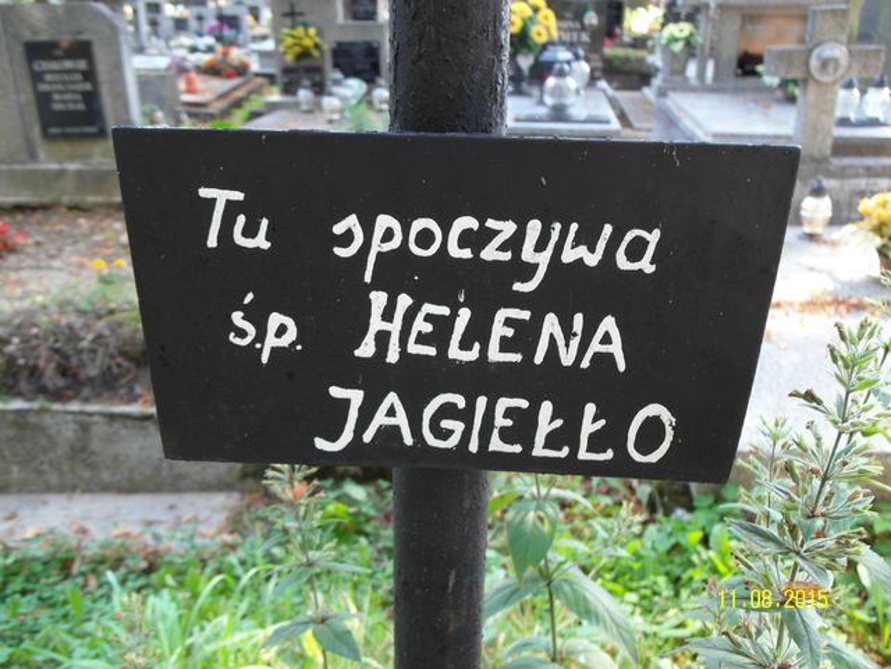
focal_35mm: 30
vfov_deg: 46.8
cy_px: 334
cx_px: 446
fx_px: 772
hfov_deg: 60.0
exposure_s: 1/45
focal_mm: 6.5
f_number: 3.2
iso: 100
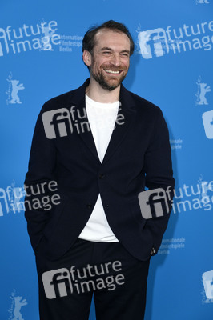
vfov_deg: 22.6
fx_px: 800
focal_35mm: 90
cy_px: 160
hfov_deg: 15.2
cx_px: 106
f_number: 5.6
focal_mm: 90
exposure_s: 1/250
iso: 1000
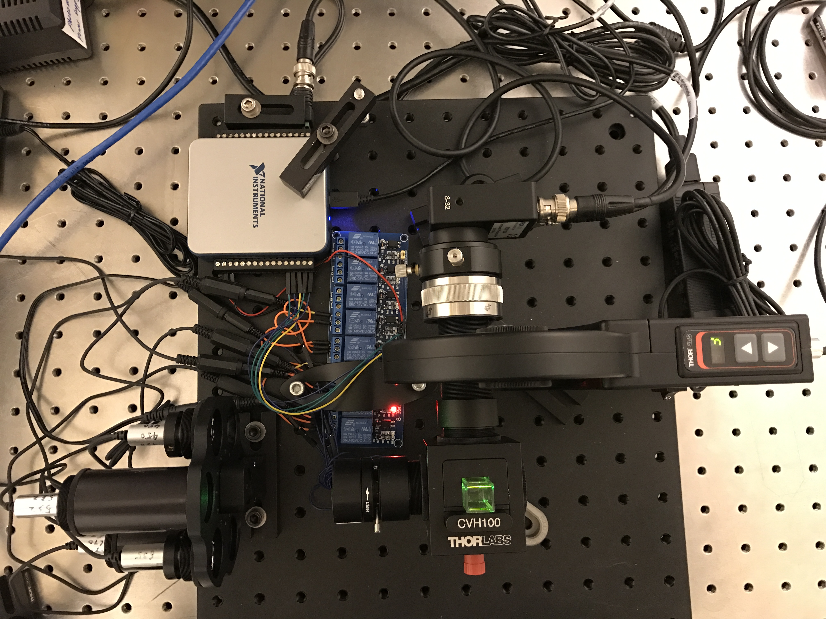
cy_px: 310
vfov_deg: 49.7
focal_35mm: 28
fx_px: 668
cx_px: 413
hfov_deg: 63.4
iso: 100
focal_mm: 3.99
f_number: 1.8
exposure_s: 1/5
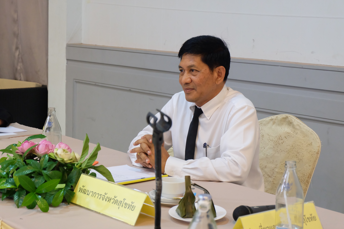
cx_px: 172
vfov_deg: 20.0
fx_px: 650
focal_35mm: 68
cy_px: 114
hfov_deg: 29.7
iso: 3200
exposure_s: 1/27
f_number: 5.6
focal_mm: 45.2
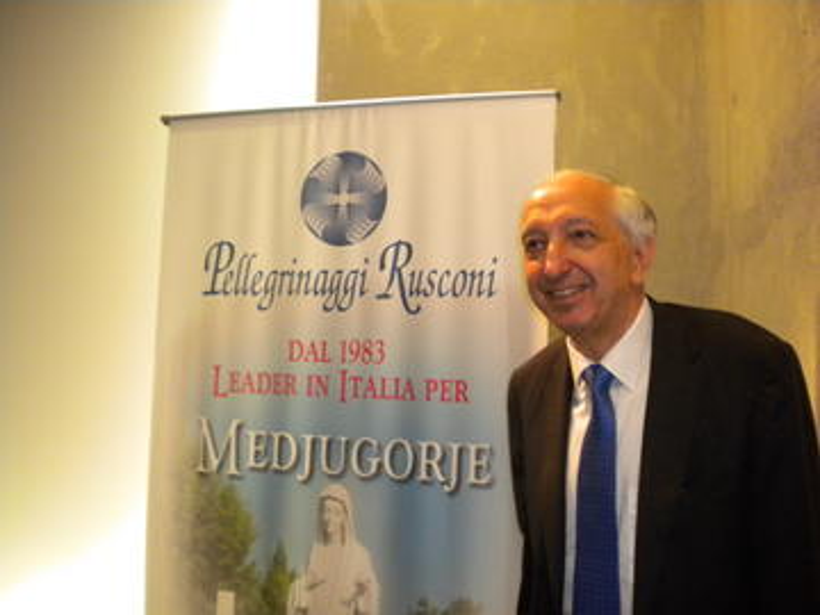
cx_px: 410
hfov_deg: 52.6
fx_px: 829
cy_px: 308
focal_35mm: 35
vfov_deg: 40.7
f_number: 3.1
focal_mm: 6.3
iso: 400
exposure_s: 1/30.7
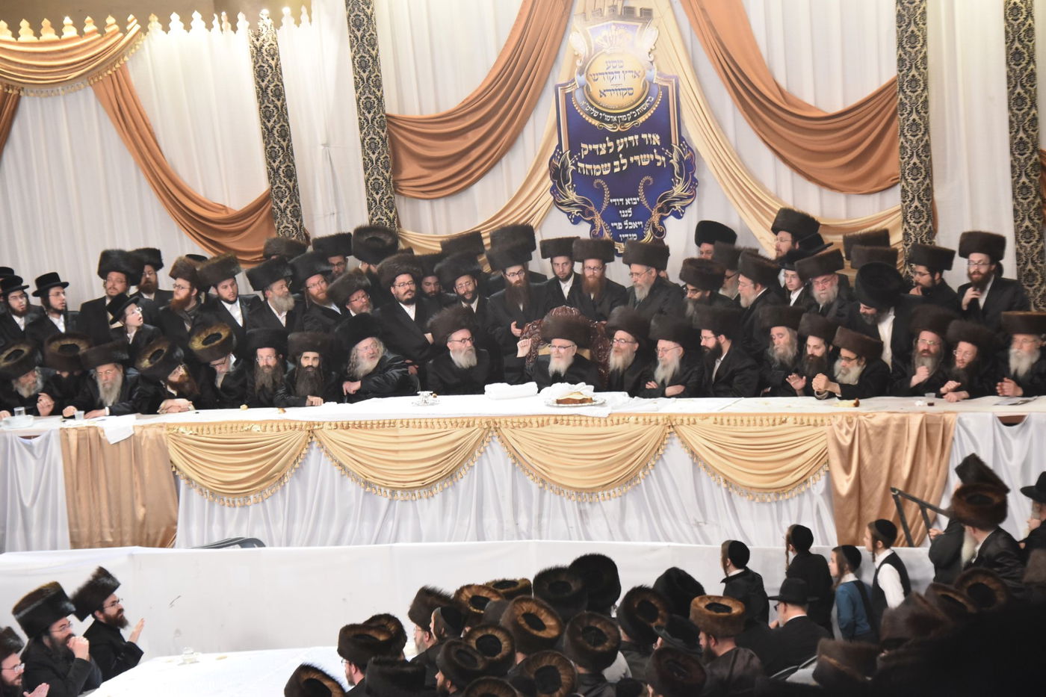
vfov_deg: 10.2
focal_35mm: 135
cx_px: 523
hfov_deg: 15.2
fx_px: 3922
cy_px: 348
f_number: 5.6
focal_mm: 135
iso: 5000
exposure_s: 1/100
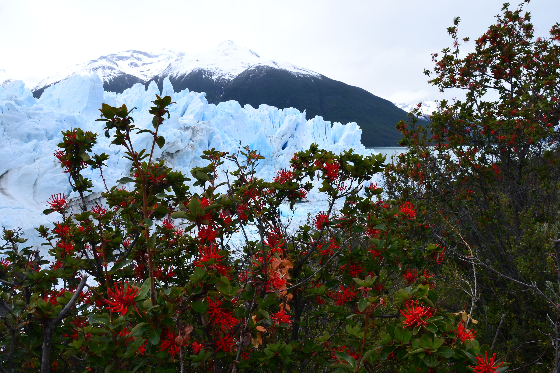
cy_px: 186
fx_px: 420
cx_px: 280
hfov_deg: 67.4
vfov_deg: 47.9
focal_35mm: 27
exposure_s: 1/320
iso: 400
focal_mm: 18
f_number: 10
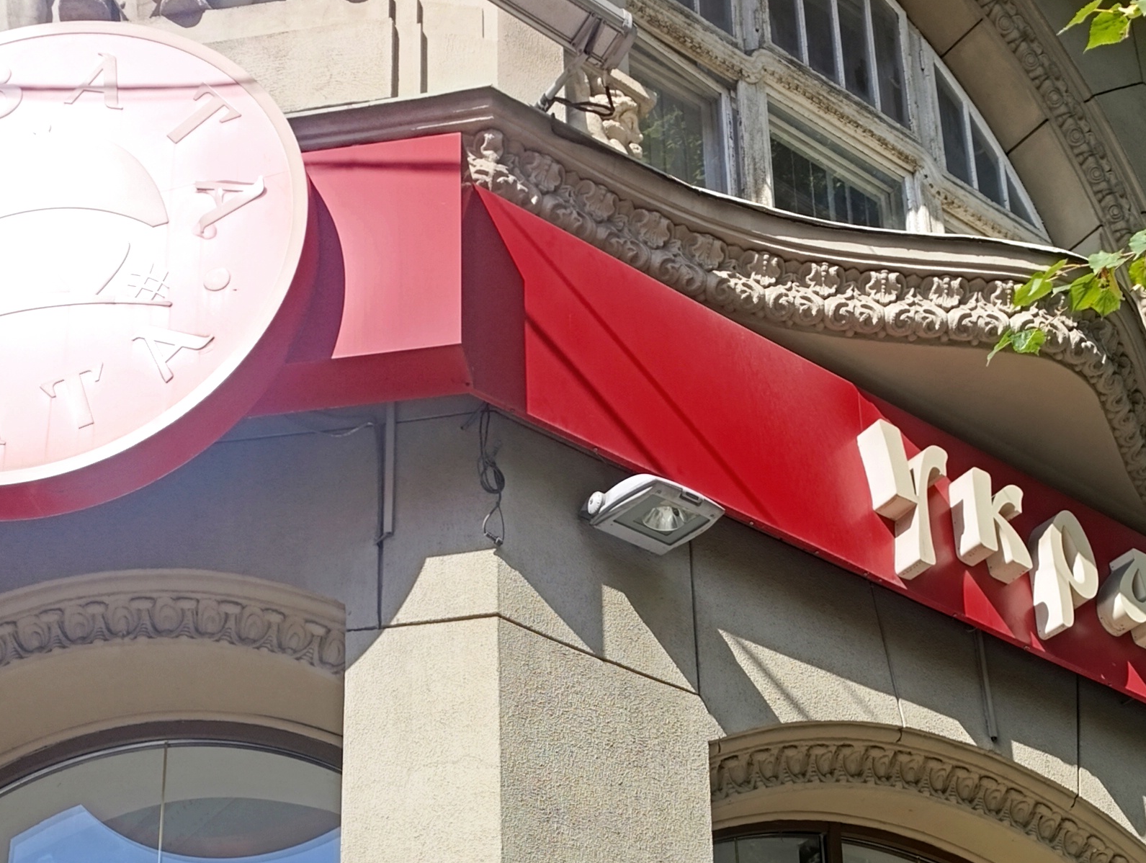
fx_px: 1956
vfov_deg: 23.0
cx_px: 542
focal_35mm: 59
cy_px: 1019
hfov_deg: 32.6
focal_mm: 6.14
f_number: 1.6
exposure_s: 1/481
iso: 50
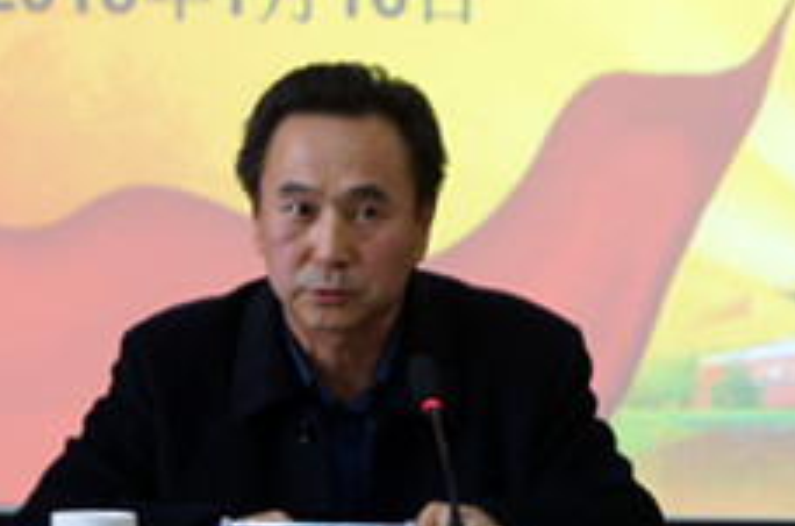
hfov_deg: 5.6
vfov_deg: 3.7
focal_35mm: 372
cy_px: 305
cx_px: 354
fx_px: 8198
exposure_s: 1/20
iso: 400
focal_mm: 130
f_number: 5.6
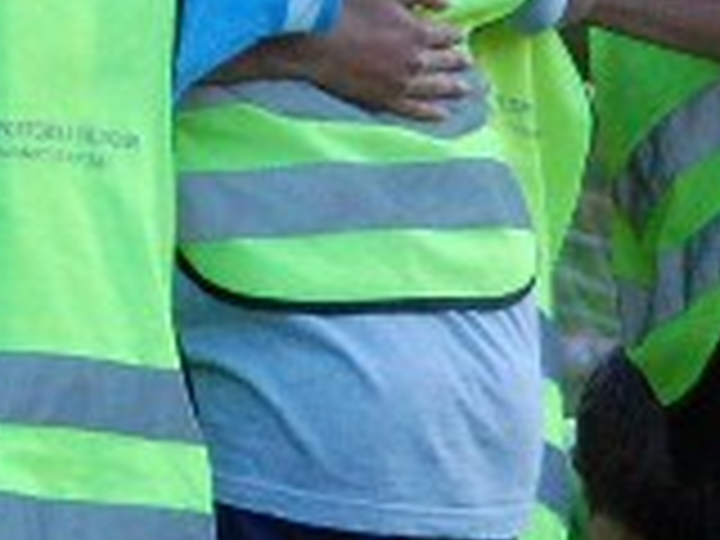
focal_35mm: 876
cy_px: 398
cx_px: -432
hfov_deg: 2.3
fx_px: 18222
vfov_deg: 1.7
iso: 1600
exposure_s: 1/640
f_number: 6.3
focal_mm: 95
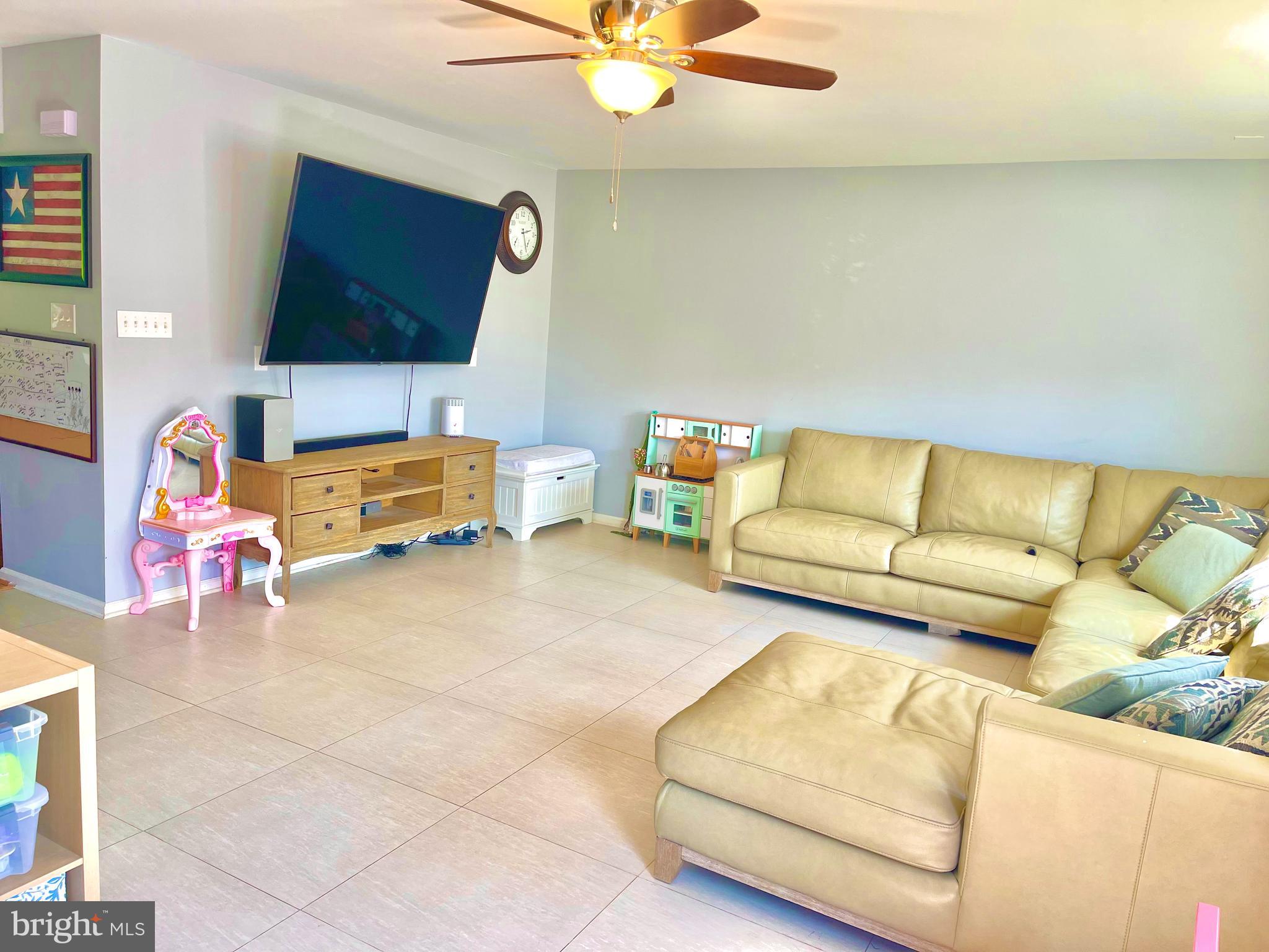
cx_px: 634
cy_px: 476
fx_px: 953
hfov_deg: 67.3
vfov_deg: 53.1
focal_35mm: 26
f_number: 1.6
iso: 80
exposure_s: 1/120
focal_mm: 5.1
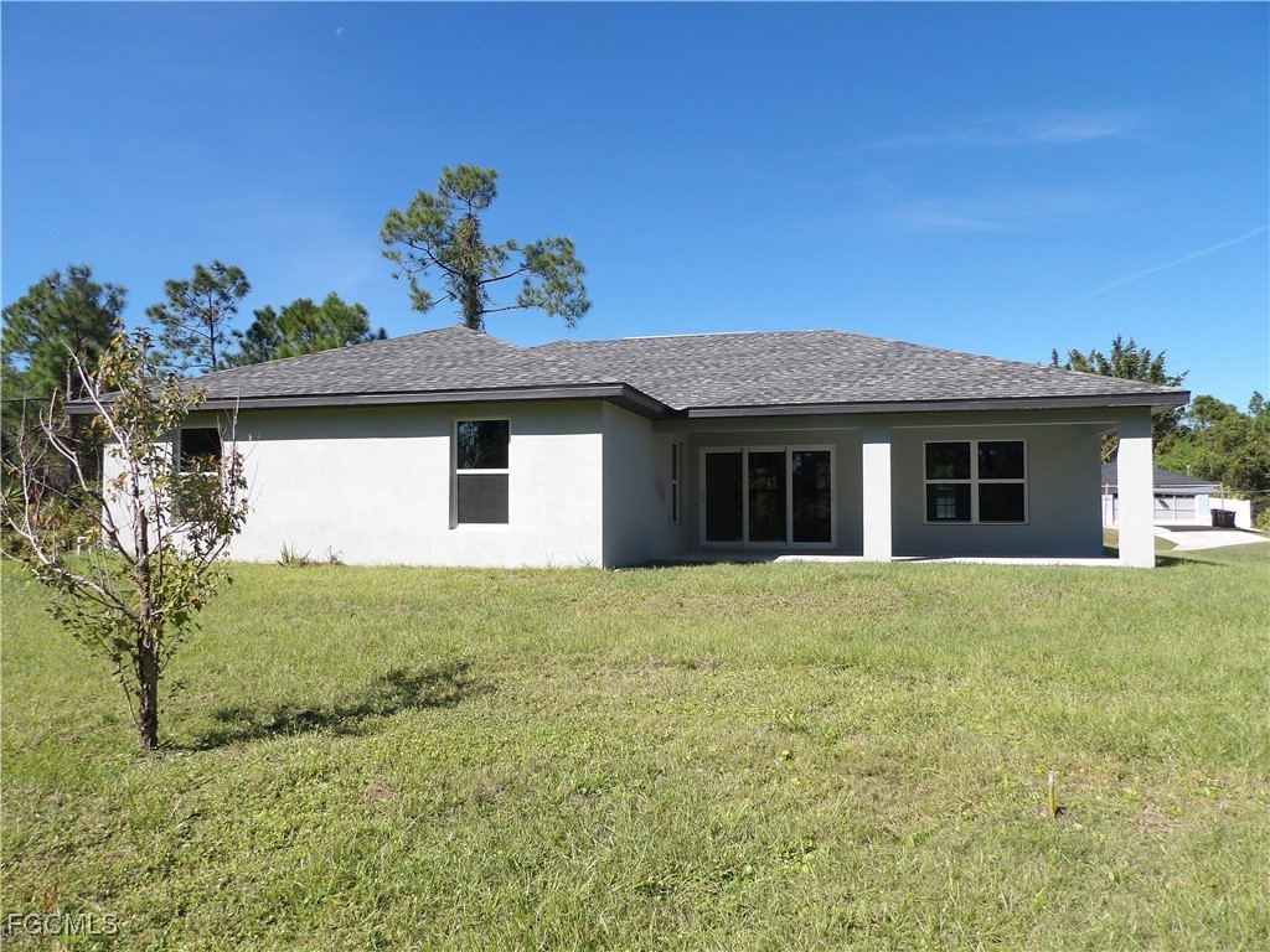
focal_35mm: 24
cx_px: 635
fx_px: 881
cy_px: 476
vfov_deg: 56.8
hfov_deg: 71.6
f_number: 3.2
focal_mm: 4.3
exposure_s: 1/882
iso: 100
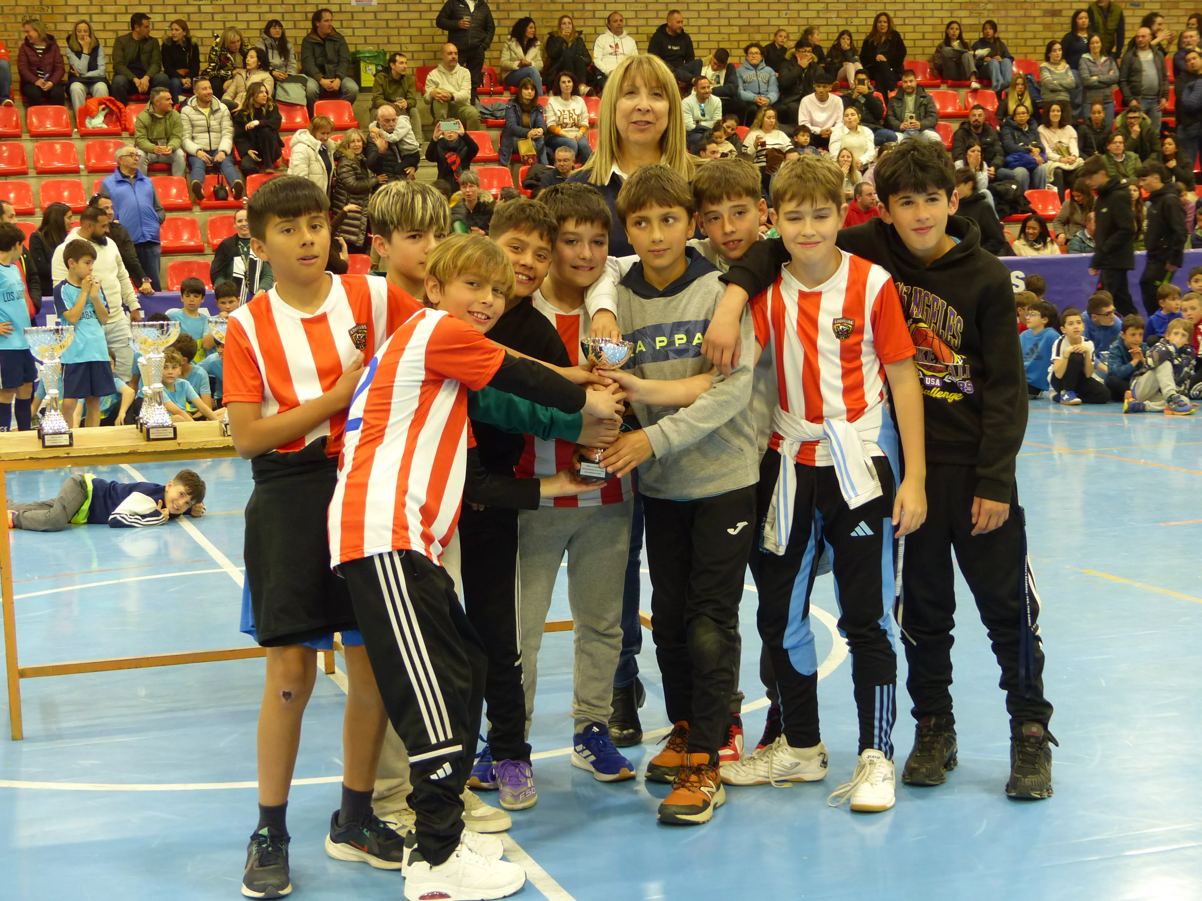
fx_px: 2118
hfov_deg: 31.7
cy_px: 450
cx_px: 601
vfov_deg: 24.0
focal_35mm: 61
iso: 200
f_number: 2.8
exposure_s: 1/30
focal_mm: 10.9
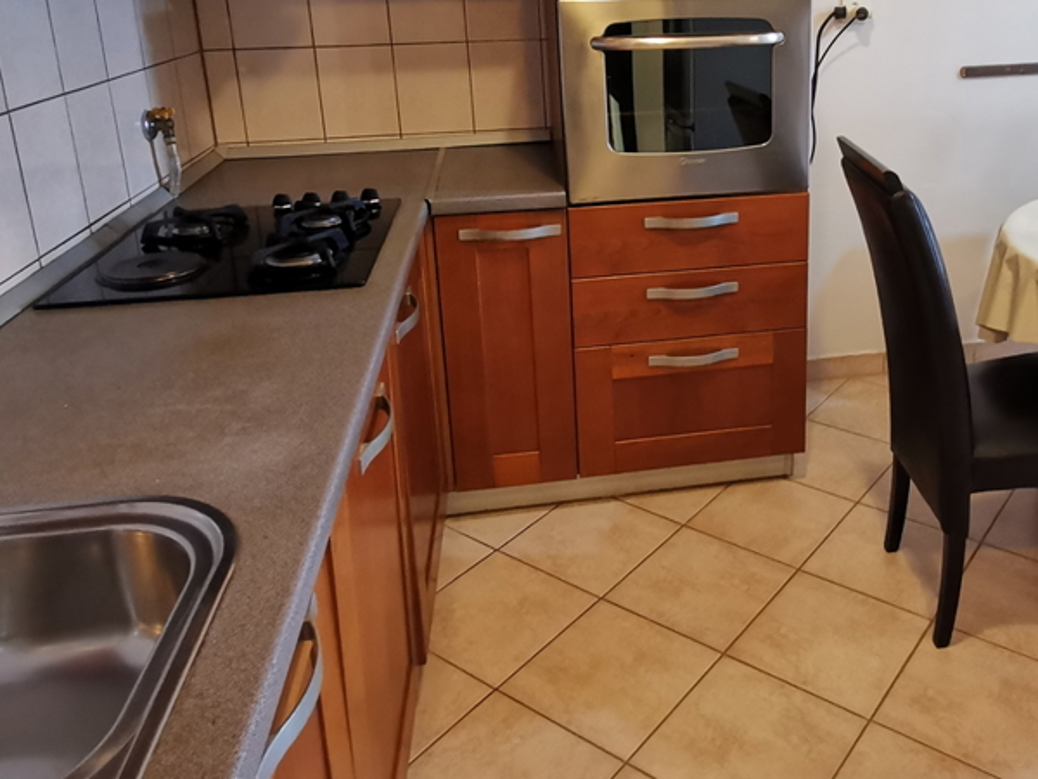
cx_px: 702
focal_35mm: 32
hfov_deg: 55.5
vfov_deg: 43.1
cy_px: 216
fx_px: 960
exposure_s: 1/30
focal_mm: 2.35
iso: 800
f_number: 2.2
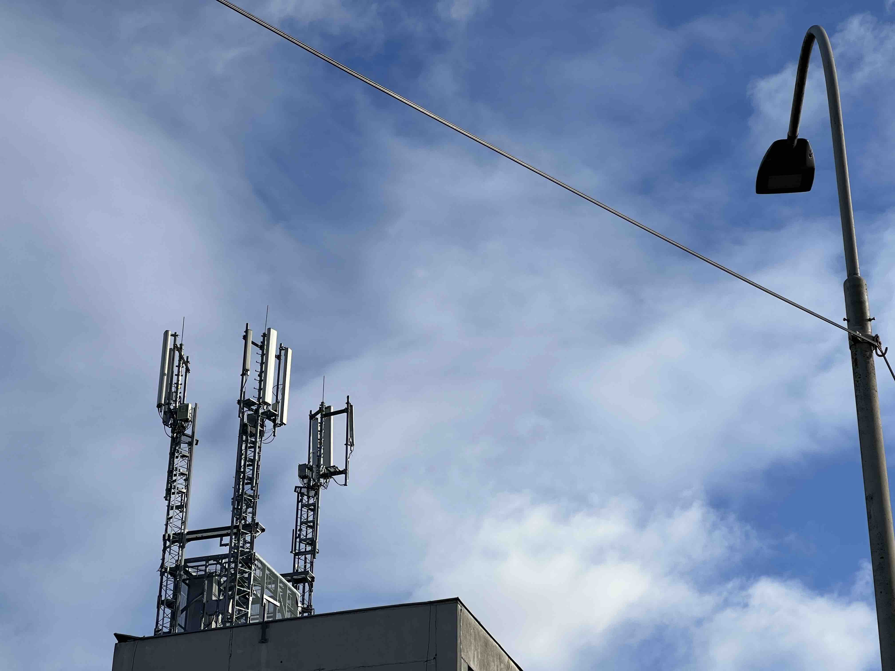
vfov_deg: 19.1
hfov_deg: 25.3
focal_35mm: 77
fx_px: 1991
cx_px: 448
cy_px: 336
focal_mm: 9
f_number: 2.8
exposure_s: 1/1004
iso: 32
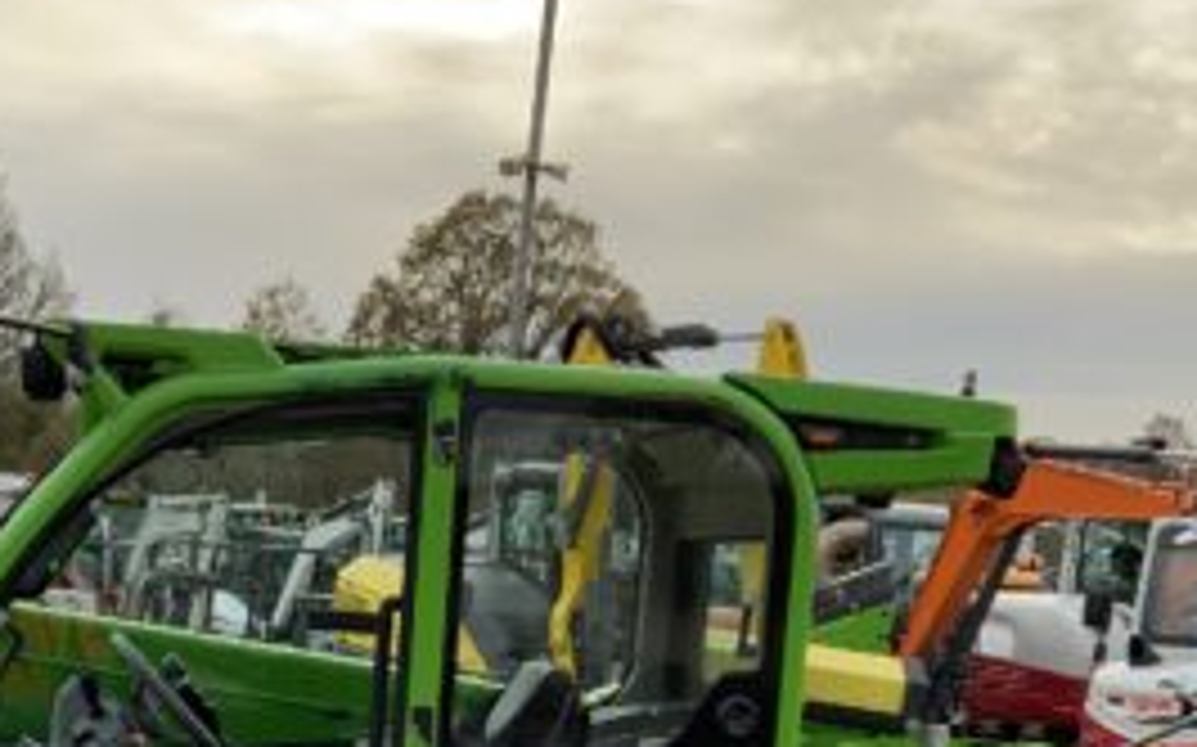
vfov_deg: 16.9
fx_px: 2413
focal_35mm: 74
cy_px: 868
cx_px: 333
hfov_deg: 27.6
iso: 16
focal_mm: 3
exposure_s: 1/383
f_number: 1.8
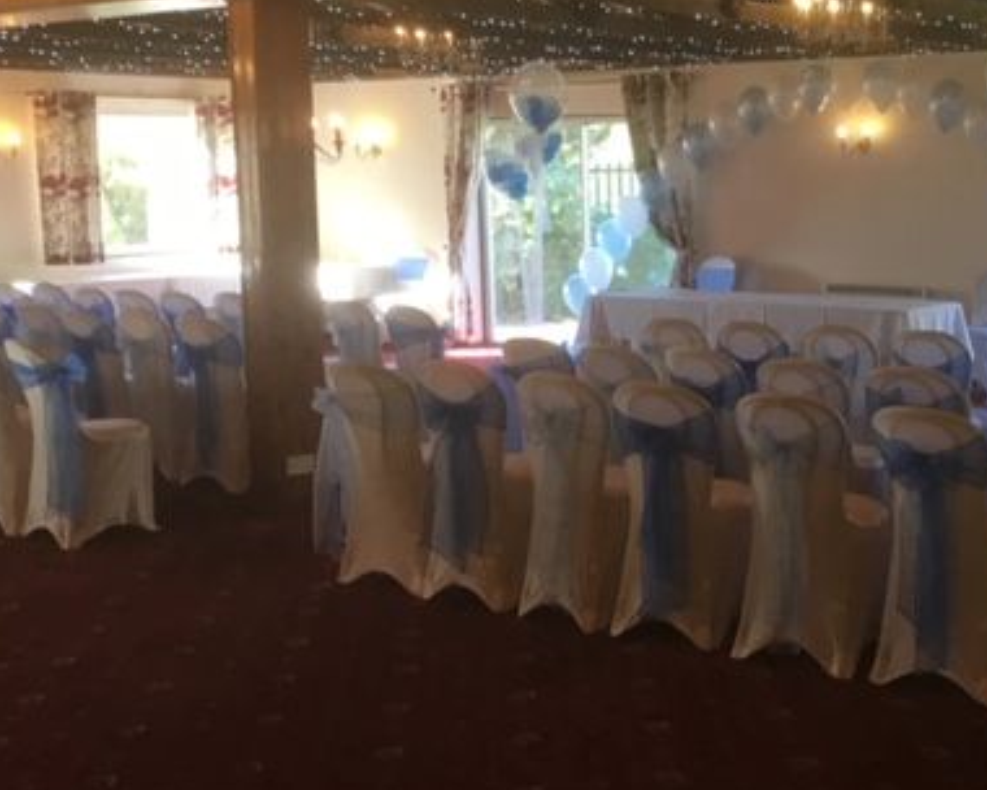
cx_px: 818
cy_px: 325
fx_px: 1490
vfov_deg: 29.6
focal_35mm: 51
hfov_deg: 35.2
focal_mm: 3.3
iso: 32
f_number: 2.4
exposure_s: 1/33
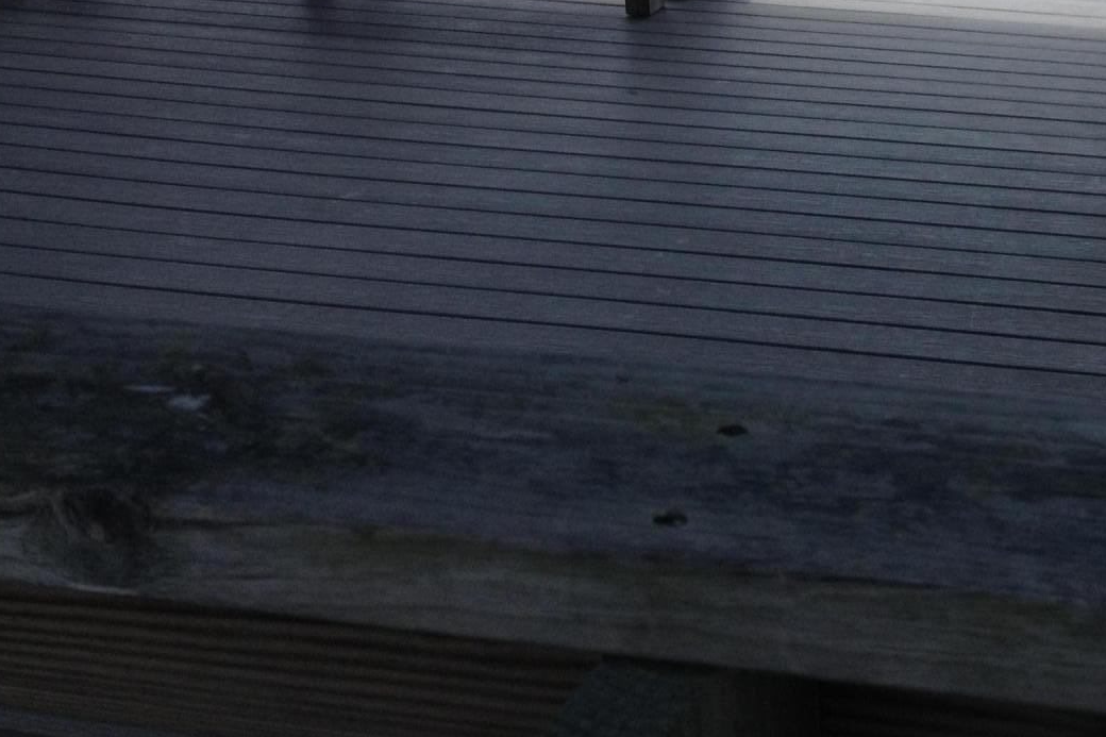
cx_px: 949
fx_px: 2150
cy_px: 55
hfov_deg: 28.0
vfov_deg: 19.1
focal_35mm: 70
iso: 50
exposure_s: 1/1151
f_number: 2.4
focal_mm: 4.28
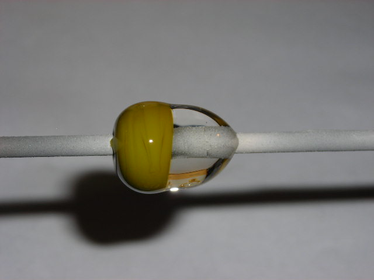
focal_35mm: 116
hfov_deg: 17.0
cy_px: 140
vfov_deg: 12.8
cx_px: 187
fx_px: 1253
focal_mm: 19.2
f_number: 10.6
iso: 50
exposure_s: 1/60.1
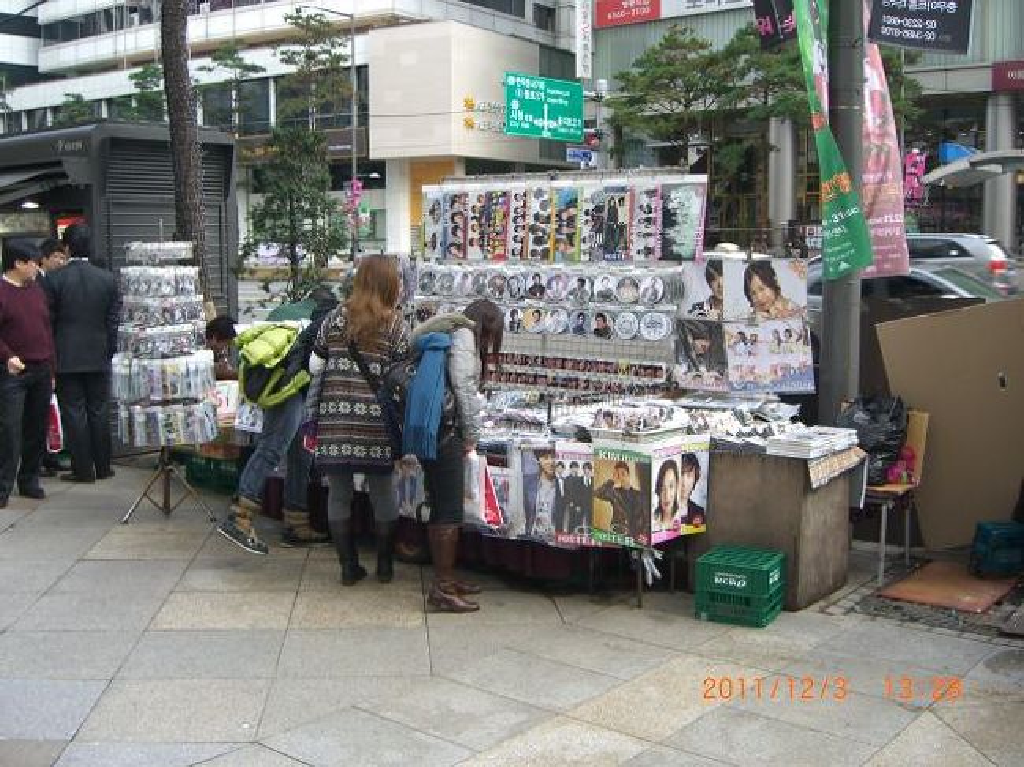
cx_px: 512
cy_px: 384
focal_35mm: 38
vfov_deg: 37.7
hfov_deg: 49.0
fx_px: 1124
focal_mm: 7.9
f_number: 2.8
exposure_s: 1/100
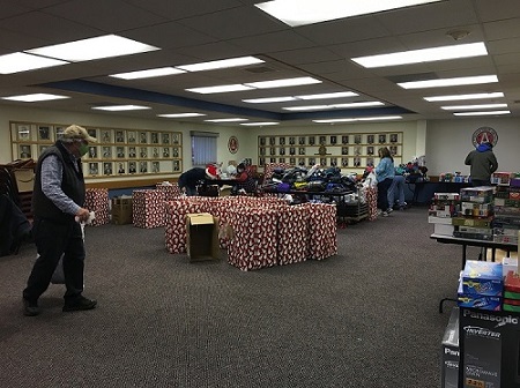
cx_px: 260
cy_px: 194
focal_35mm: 29
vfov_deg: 48.1
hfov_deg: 61.7
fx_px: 435
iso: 40
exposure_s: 1/30
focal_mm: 4.15
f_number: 2.2
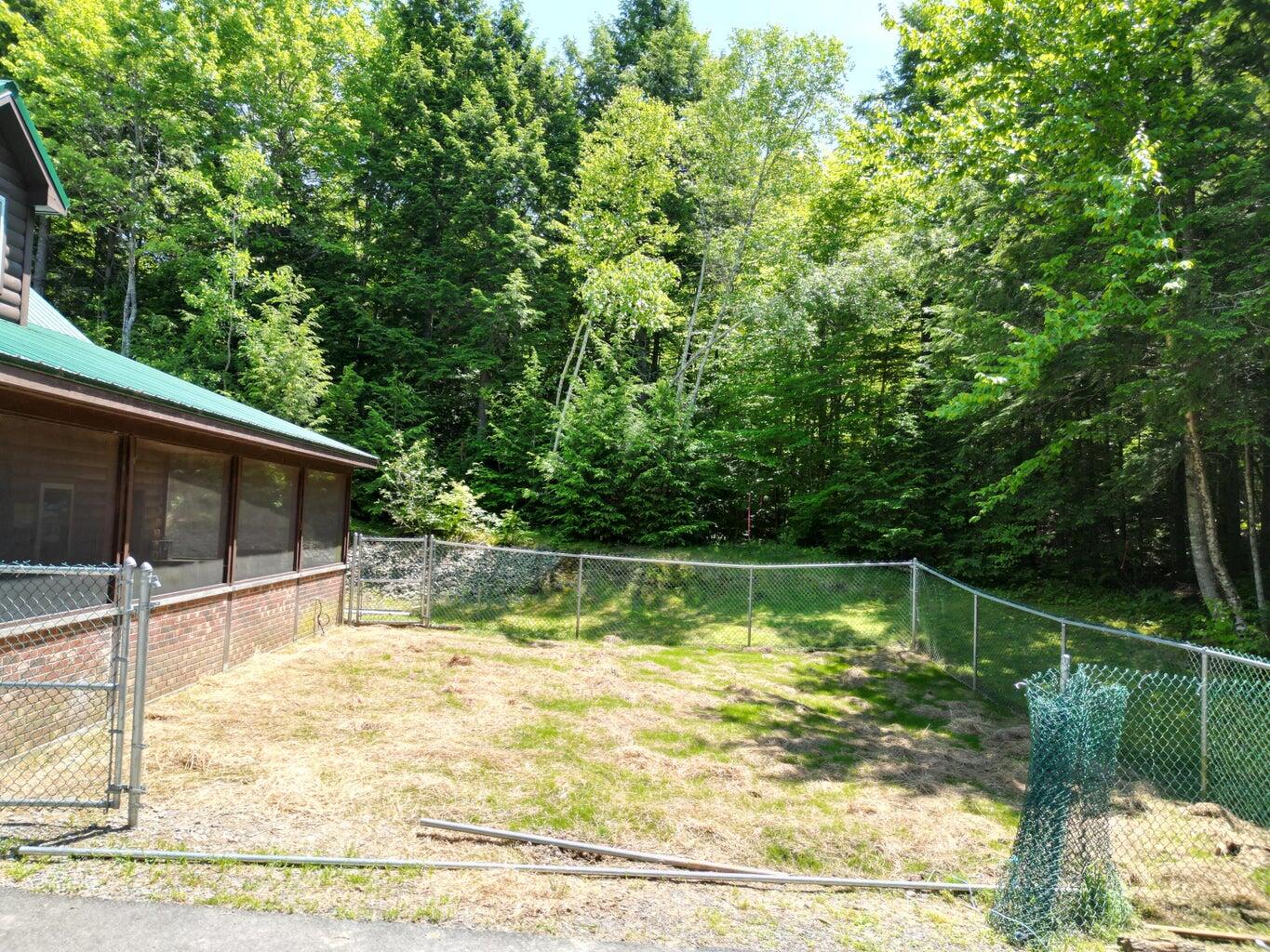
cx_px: 635
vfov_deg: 56.8
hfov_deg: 71.6
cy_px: 476
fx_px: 881
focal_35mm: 24
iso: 100
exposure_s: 1/1250
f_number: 1.7
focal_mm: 6.72
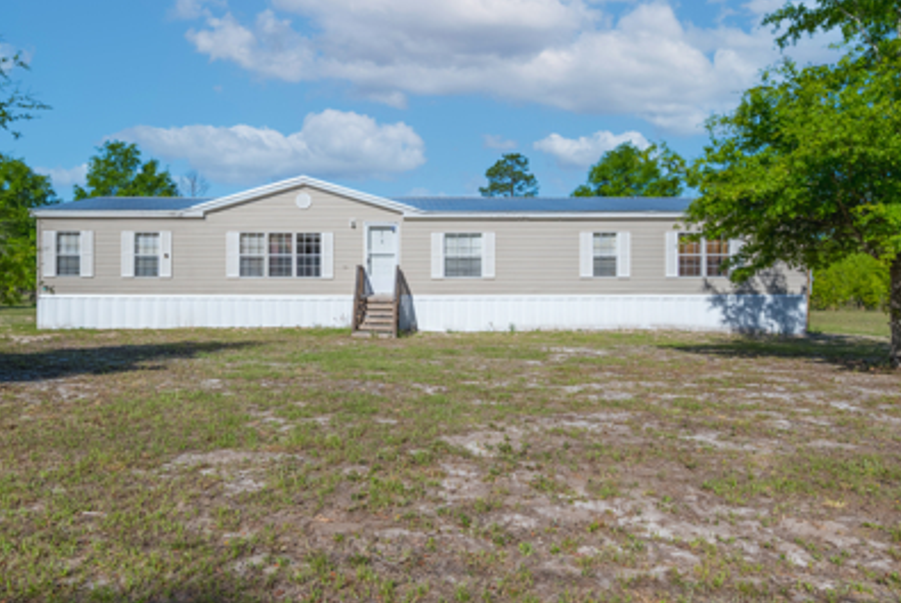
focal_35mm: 26
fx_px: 640
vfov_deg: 50.4
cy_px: 299
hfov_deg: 70.0
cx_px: 396
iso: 400
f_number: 8
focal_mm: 22.5
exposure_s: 1/8000
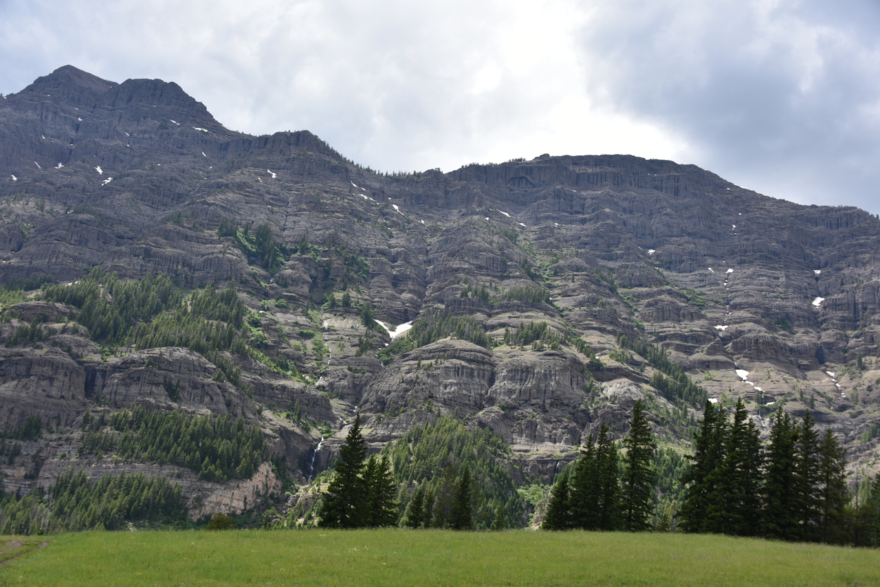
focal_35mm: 42
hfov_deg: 46.4
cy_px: 294
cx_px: 440
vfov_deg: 31.9
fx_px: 1027
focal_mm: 42
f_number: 7.1
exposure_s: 1/200
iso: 100
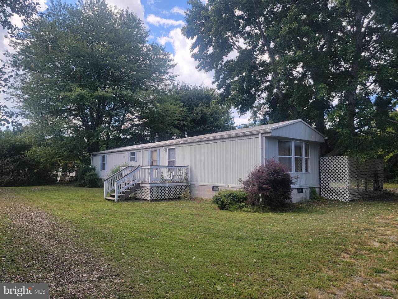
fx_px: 276
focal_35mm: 24
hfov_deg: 71.6
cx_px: 199
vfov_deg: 56.8
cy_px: 150
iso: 16
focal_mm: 6.7
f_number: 1.8
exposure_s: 1/297
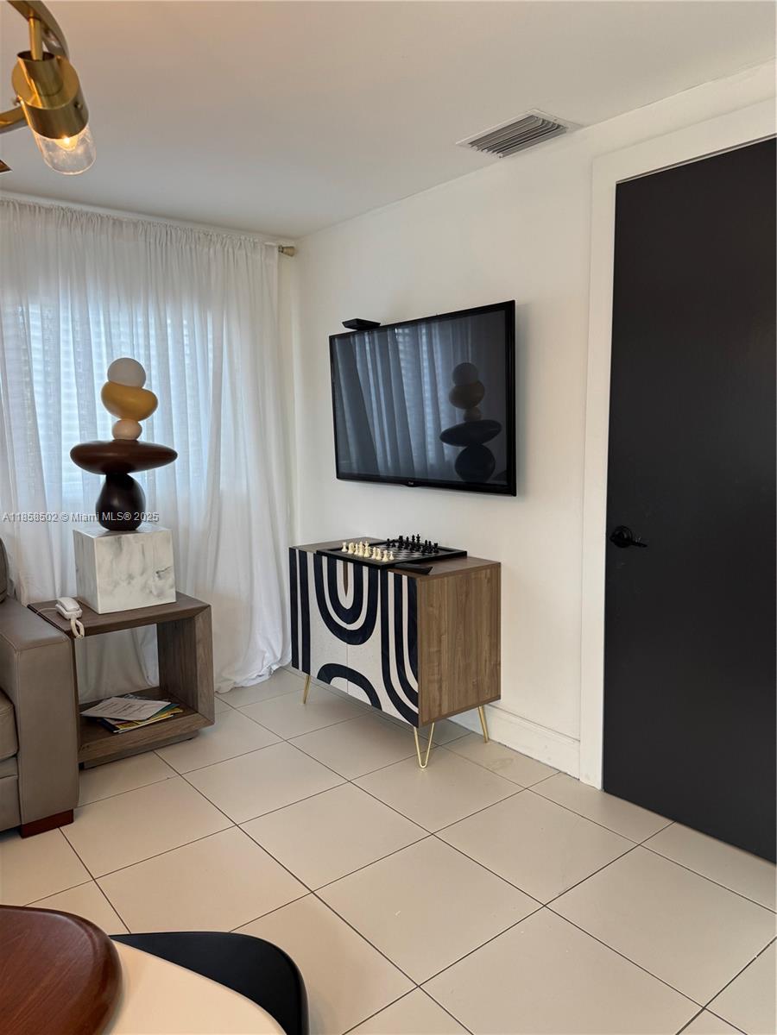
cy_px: 518
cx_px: 388
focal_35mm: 24
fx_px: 718
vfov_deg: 71.6
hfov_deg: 56.8
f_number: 1.78
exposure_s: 1/120
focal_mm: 6.76
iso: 100
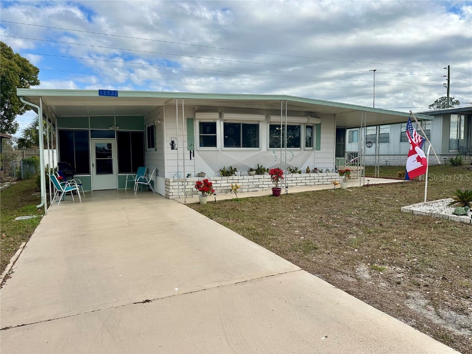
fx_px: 327
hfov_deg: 71.6
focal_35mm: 24
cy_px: 177
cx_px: 236
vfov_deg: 56.8
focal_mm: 6.86
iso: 80
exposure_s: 1/4545
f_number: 1.78
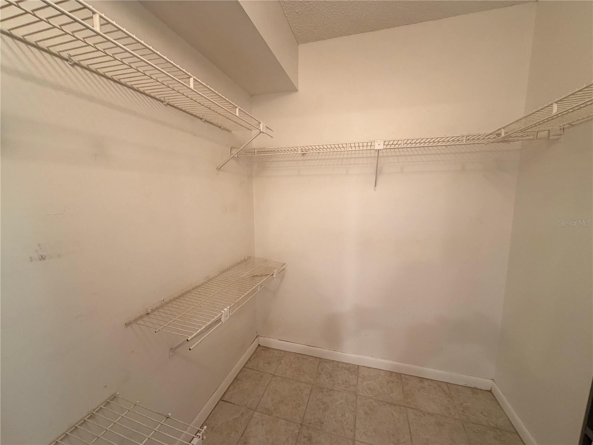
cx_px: 296
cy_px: 222
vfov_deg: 85.7
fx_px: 240
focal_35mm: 14
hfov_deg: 102.1
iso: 200
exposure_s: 1/60
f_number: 2.2
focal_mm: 2.22
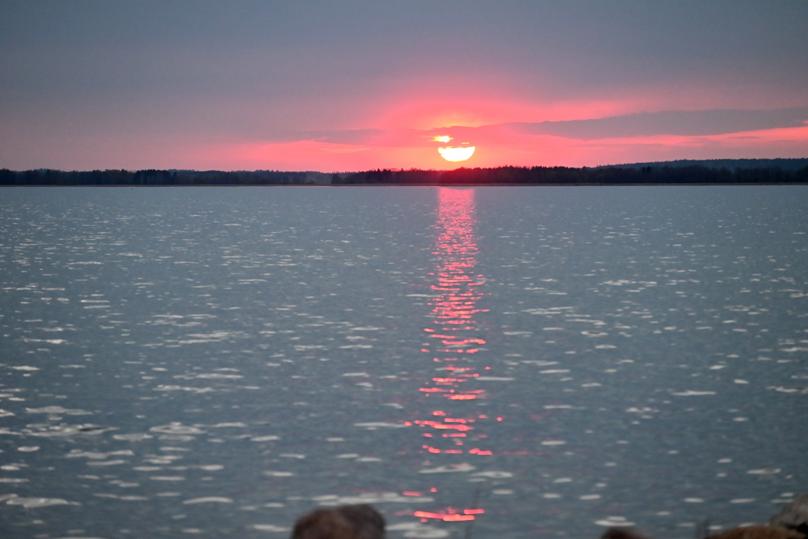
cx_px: 404
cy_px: 270
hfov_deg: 12.1
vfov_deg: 8.1
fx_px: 3816
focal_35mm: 170
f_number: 5
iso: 3200
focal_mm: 170
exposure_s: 1/500
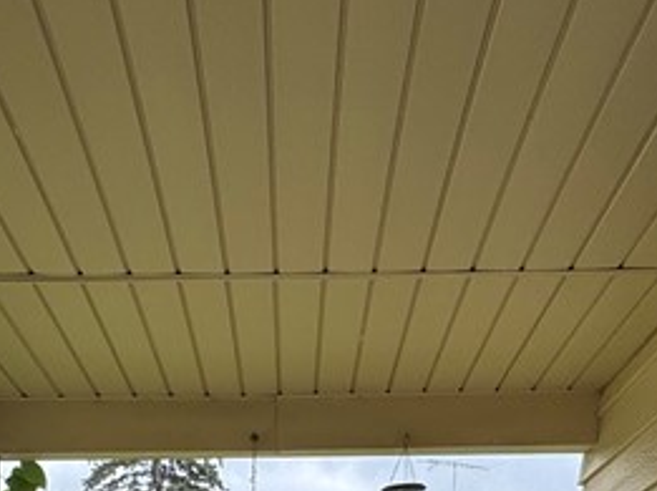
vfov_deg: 19.8
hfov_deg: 34.9
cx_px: 292
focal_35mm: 55
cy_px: 871
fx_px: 1042
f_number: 2.2
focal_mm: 2.22
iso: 40
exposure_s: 1/451
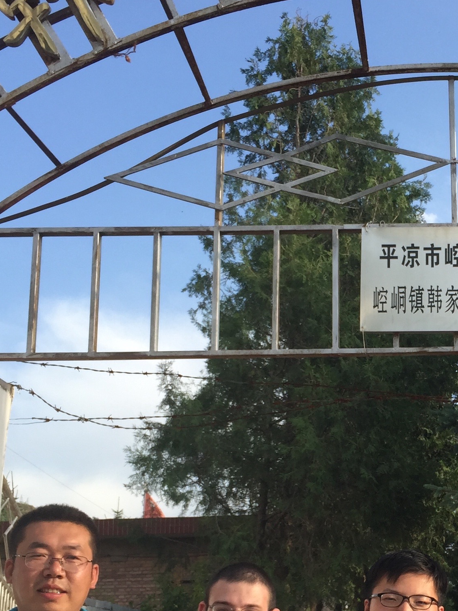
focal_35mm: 63
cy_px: 463
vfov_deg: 30.2
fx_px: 1111
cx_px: 455
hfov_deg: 22.4
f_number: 2.2
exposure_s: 1/590
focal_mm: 4.15
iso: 32
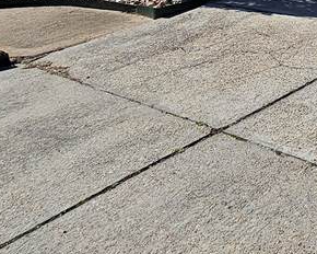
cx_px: 446
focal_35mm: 56
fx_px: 525
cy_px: -111
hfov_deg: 26.5
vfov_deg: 22.8
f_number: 2.2
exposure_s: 1/3345
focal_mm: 2.2
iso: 50
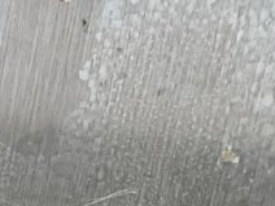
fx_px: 1644
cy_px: 299
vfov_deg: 7.1
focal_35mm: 207
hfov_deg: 7.7
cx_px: -676
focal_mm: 3
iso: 16
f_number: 1.8
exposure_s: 1/191
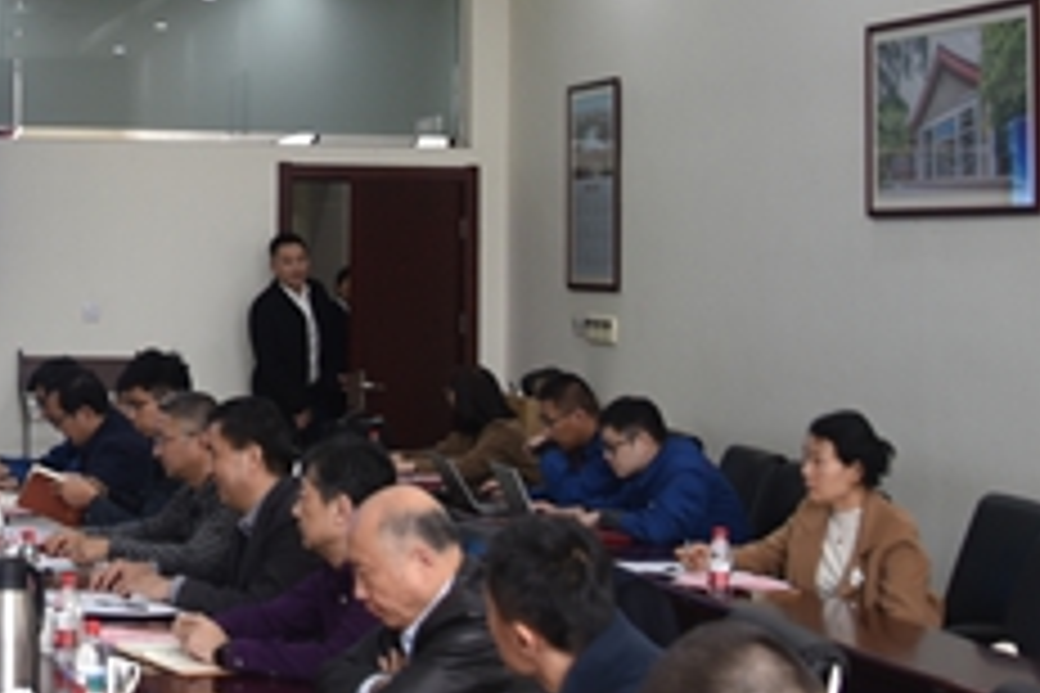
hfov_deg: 22.9
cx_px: -135
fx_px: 2398
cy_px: 63
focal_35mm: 83
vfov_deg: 16.2
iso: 400
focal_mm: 24
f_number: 4
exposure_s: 1/60
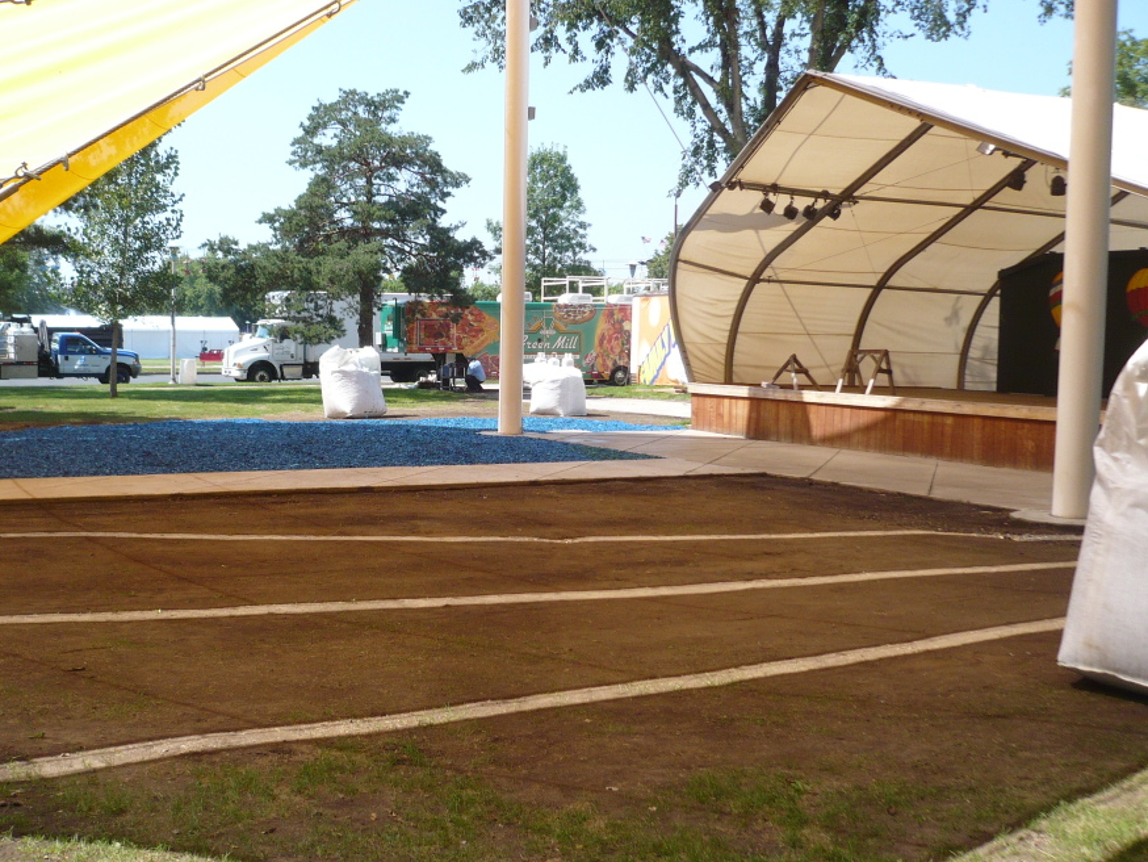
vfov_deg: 35.1
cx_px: 515
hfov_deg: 45.7
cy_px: 448
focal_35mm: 41
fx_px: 1360
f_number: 2.8
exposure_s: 1/640
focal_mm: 5.8
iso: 100
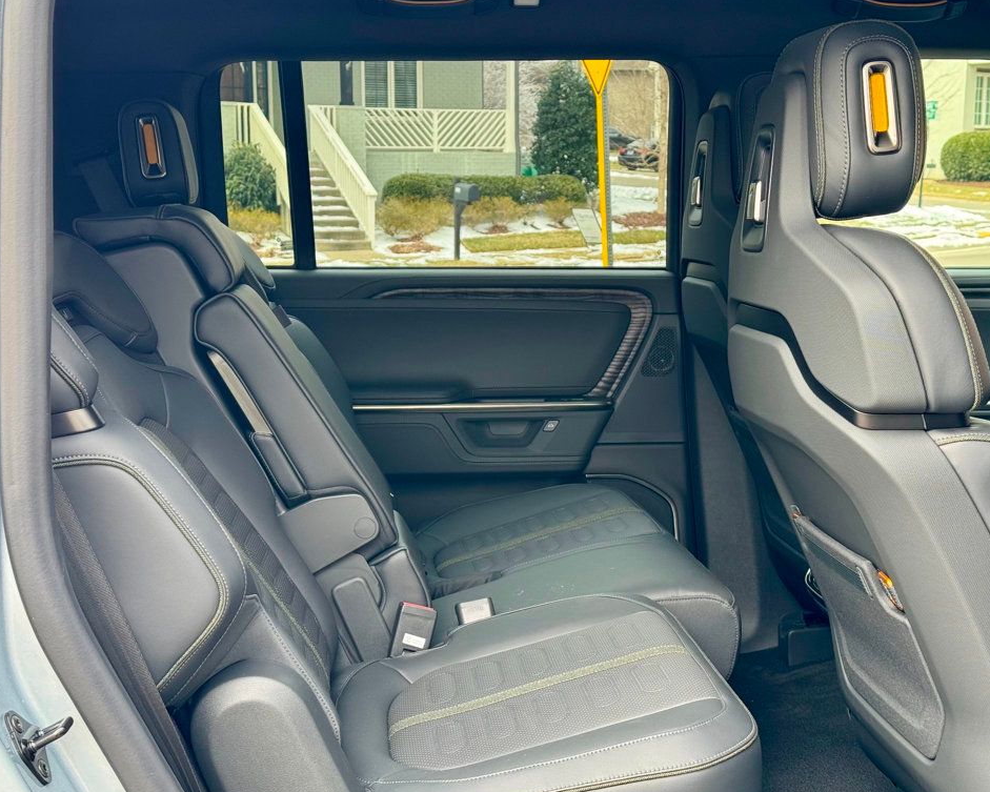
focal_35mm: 51
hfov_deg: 36.7
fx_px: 1494
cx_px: 492
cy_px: 399
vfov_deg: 29.7
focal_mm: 6.76
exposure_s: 1/173
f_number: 1.78
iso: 64
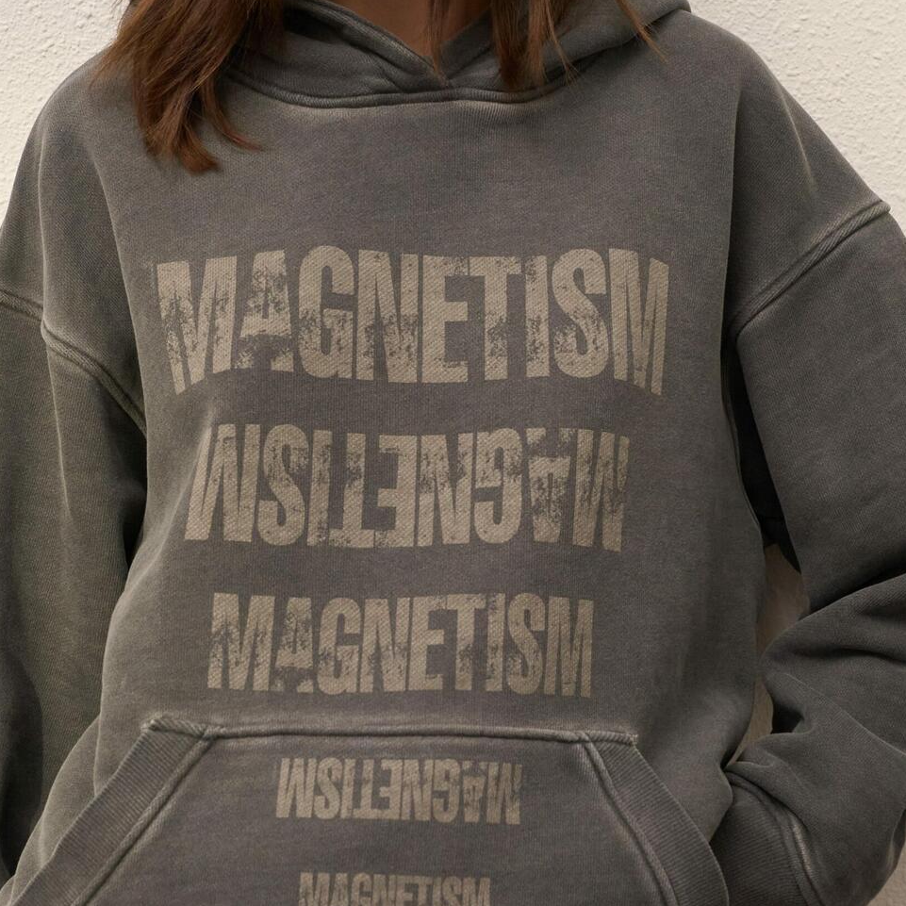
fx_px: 2043
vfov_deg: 25.0
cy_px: 491
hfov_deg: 25.0
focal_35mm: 69
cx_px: 437
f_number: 6.3
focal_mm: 35
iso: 1600
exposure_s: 1/160
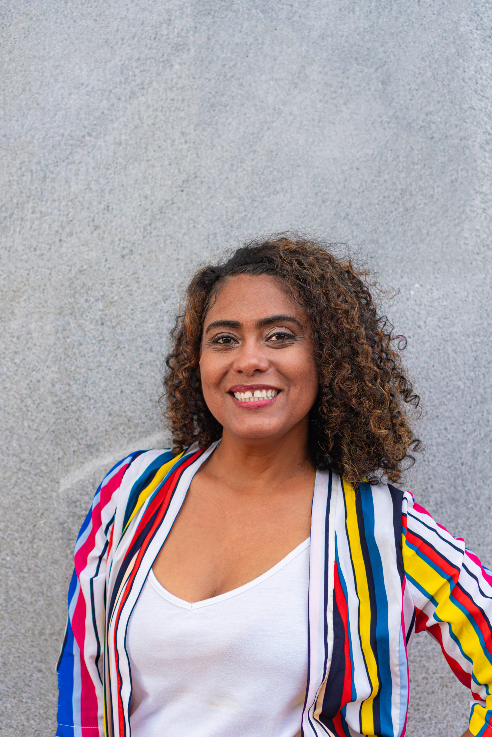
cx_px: 246
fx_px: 1076
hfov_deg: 25.8
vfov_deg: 37.8
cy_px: 368
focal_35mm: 52
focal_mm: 35
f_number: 2.5
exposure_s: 1/320
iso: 200
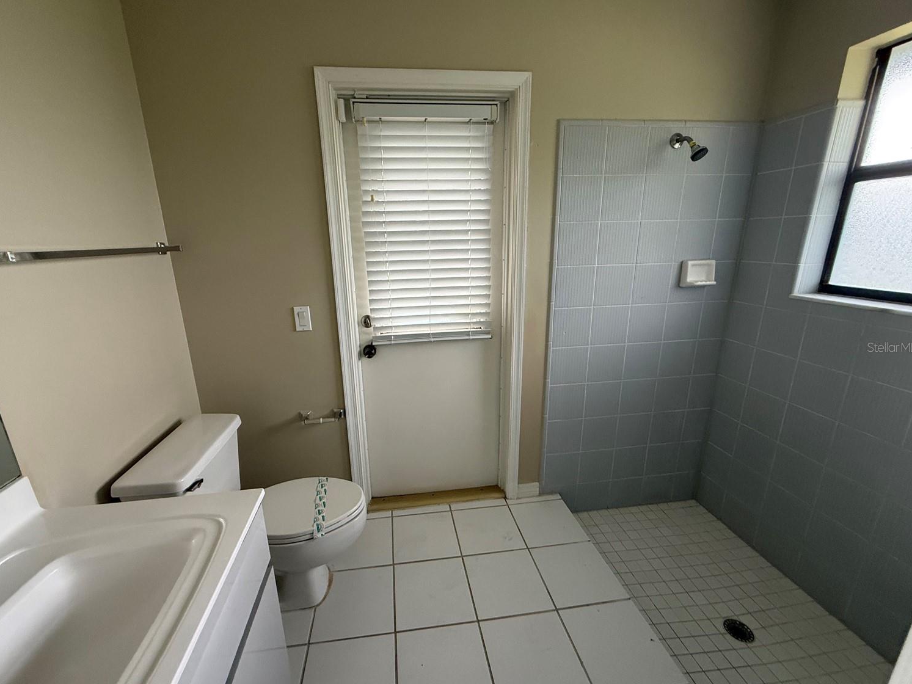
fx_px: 395
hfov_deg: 98.1
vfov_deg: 81.7
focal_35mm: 15
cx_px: 436
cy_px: 347
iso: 250
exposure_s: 1/99
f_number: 2.2
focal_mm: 2.22
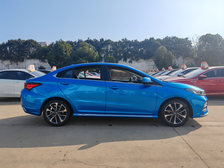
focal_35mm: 27
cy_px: 84
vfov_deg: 51.4
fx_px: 175
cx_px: 112
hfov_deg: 65.3
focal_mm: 6.12
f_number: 1.9
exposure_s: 1/1200
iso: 50
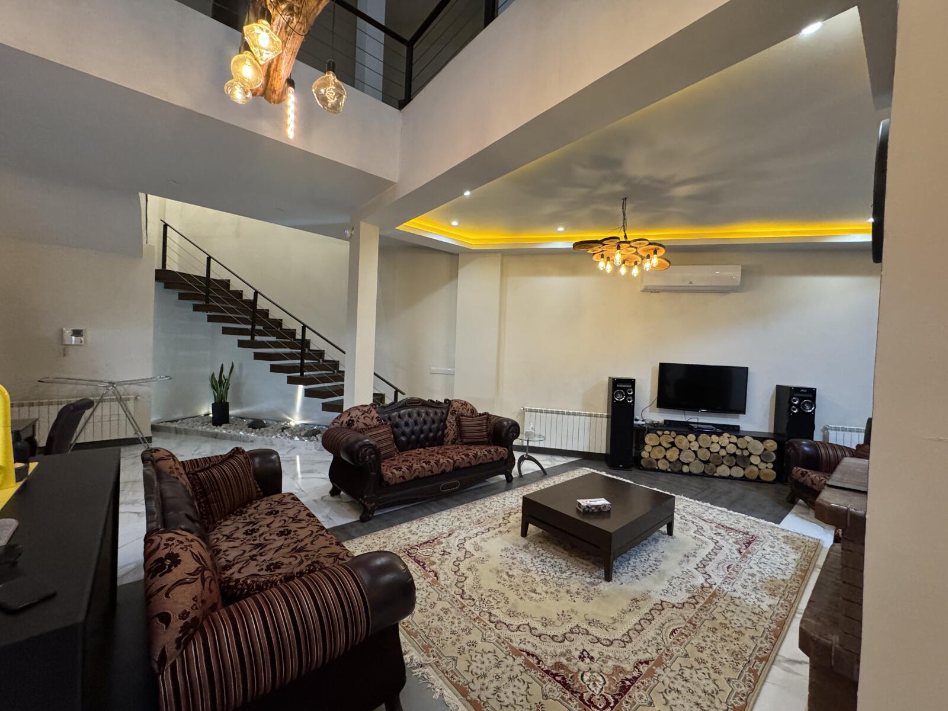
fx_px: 383
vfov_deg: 85.7
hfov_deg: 102.1
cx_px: 474
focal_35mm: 14
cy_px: 356
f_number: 2.2
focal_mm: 2.22
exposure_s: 1/50
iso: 400
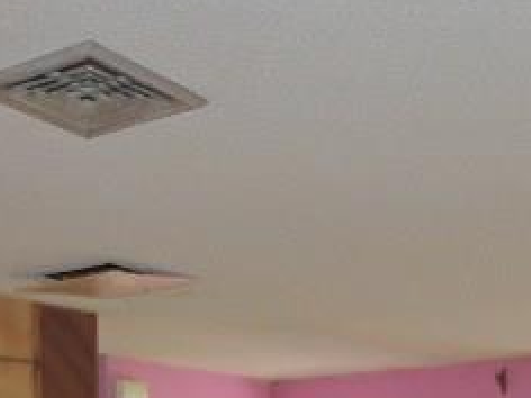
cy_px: 515
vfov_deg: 20.6
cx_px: 279
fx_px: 997
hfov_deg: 29.8
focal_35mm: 65
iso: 280
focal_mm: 4.3
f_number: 3
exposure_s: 1/40
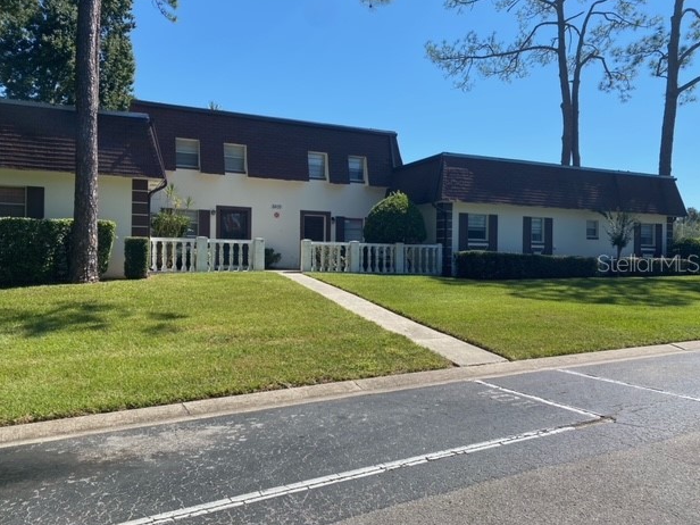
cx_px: 341
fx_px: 546
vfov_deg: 51.4
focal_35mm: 27
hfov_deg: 65.3
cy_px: 262
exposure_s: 1/2463
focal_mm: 4.25
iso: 32
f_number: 1.8
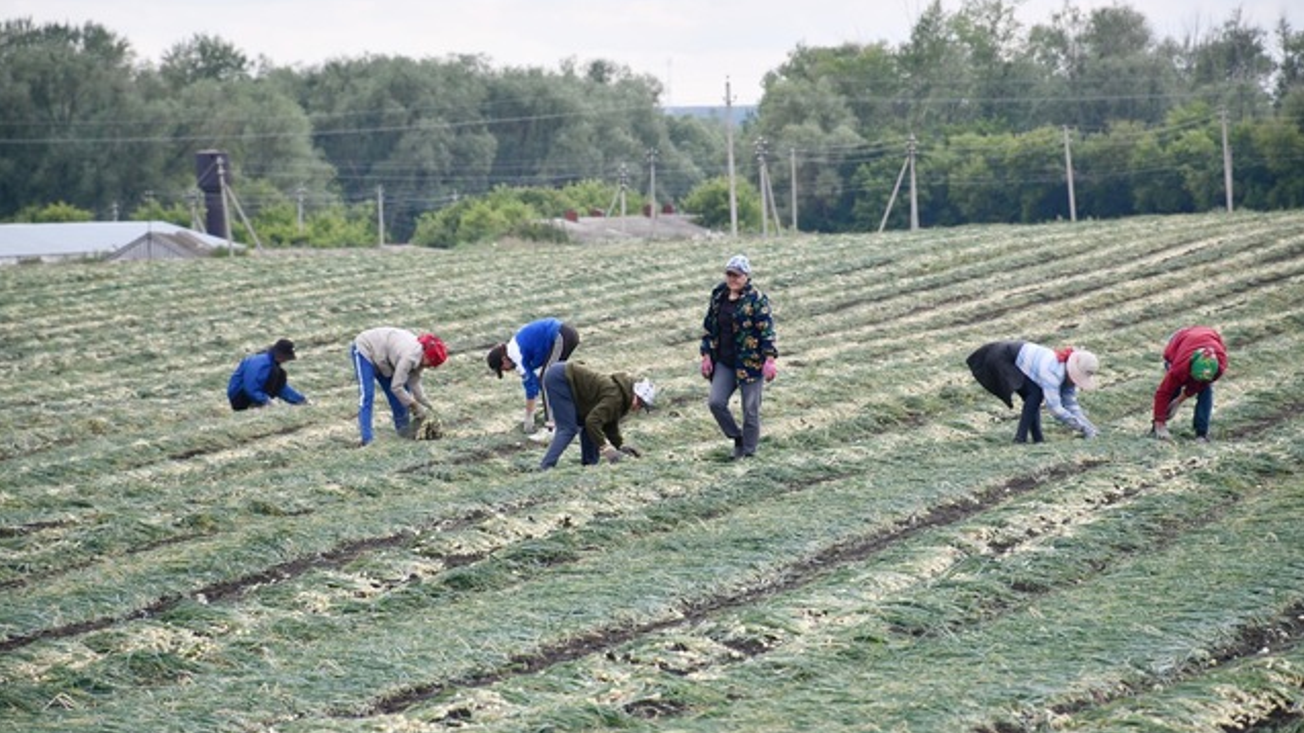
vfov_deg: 5.5
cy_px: 364
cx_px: 653
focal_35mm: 221
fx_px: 7640
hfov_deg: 9.8
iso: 100
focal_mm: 140
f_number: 6.3
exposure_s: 1/160
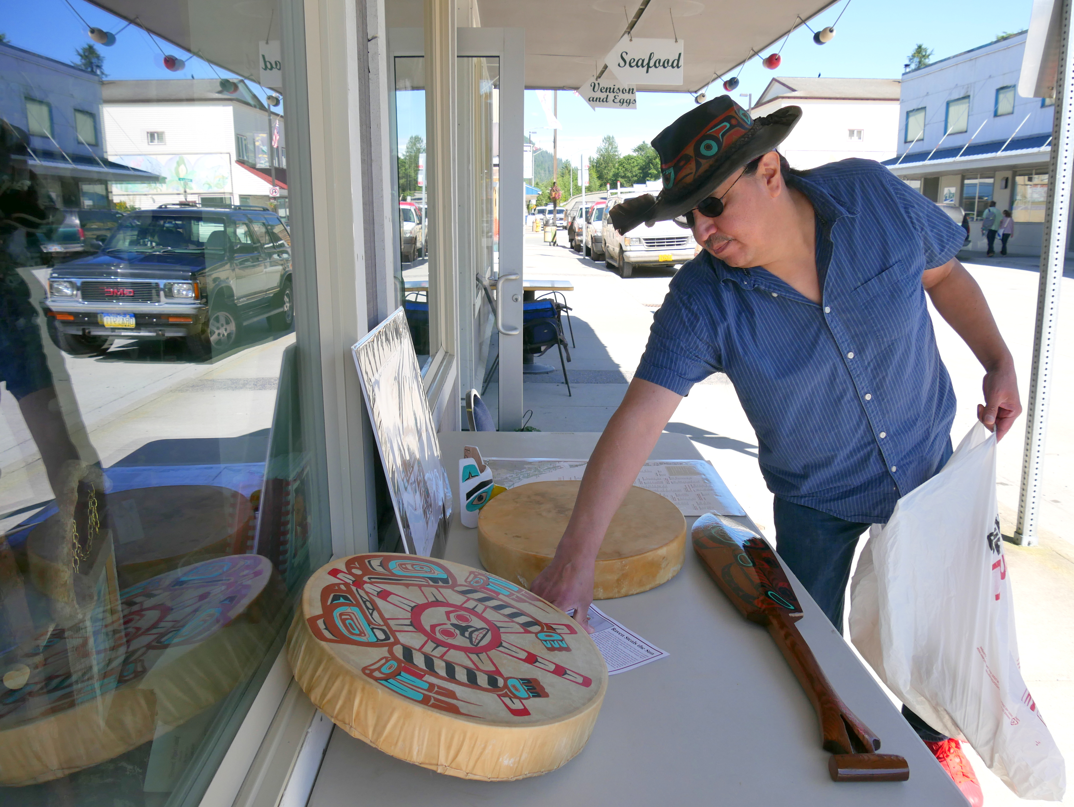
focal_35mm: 28
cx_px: 537
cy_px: 404
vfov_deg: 49.8
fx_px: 869
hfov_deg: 63.4
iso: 200
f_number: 6.3
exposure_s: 1/400
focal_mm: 14
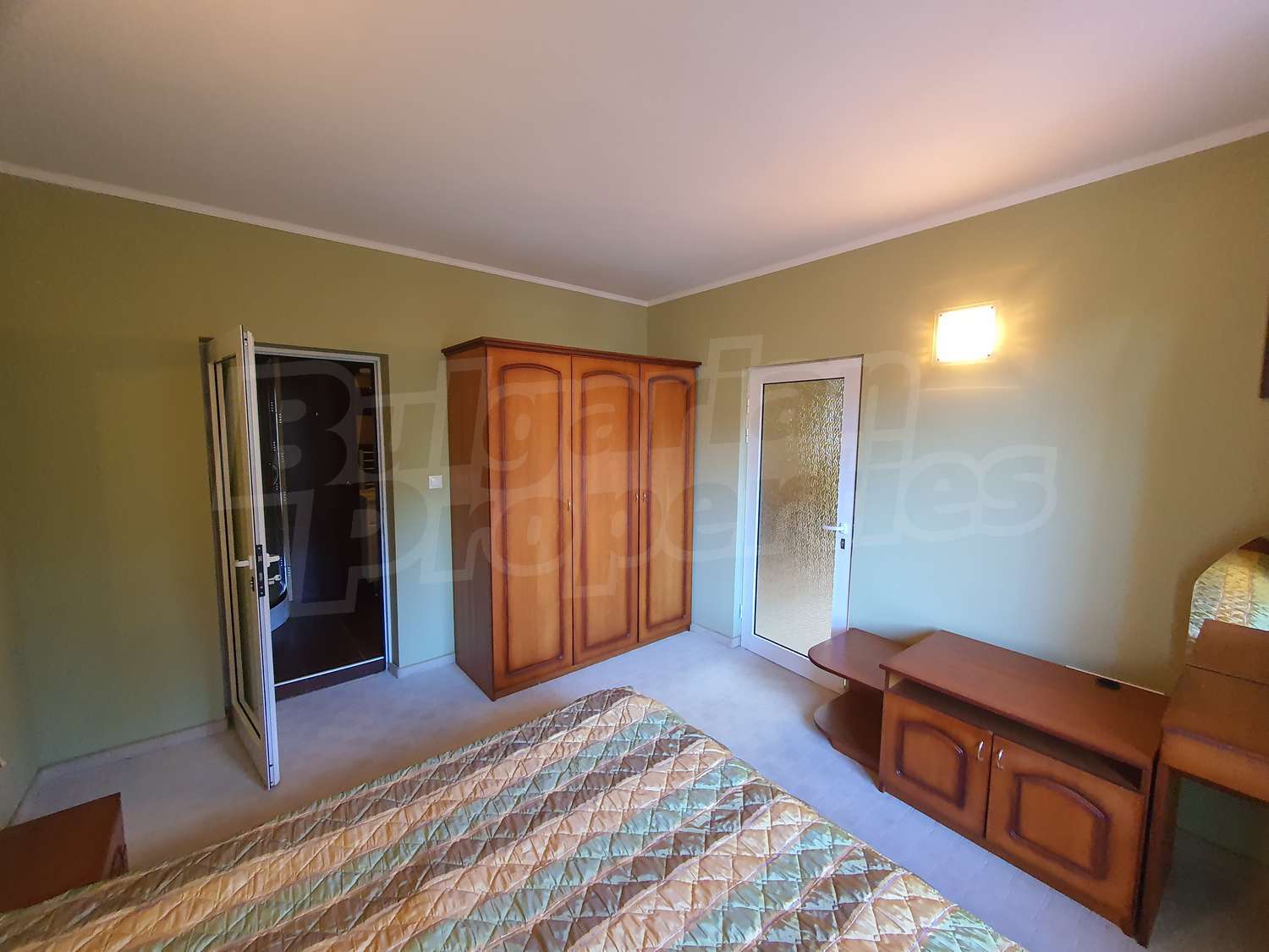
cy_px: 476
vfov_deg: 89.9
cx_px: 634
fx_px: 477
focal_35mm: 13
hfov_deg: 106.2
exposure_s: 1/33
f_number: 2.2
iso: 400
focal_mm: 1.8
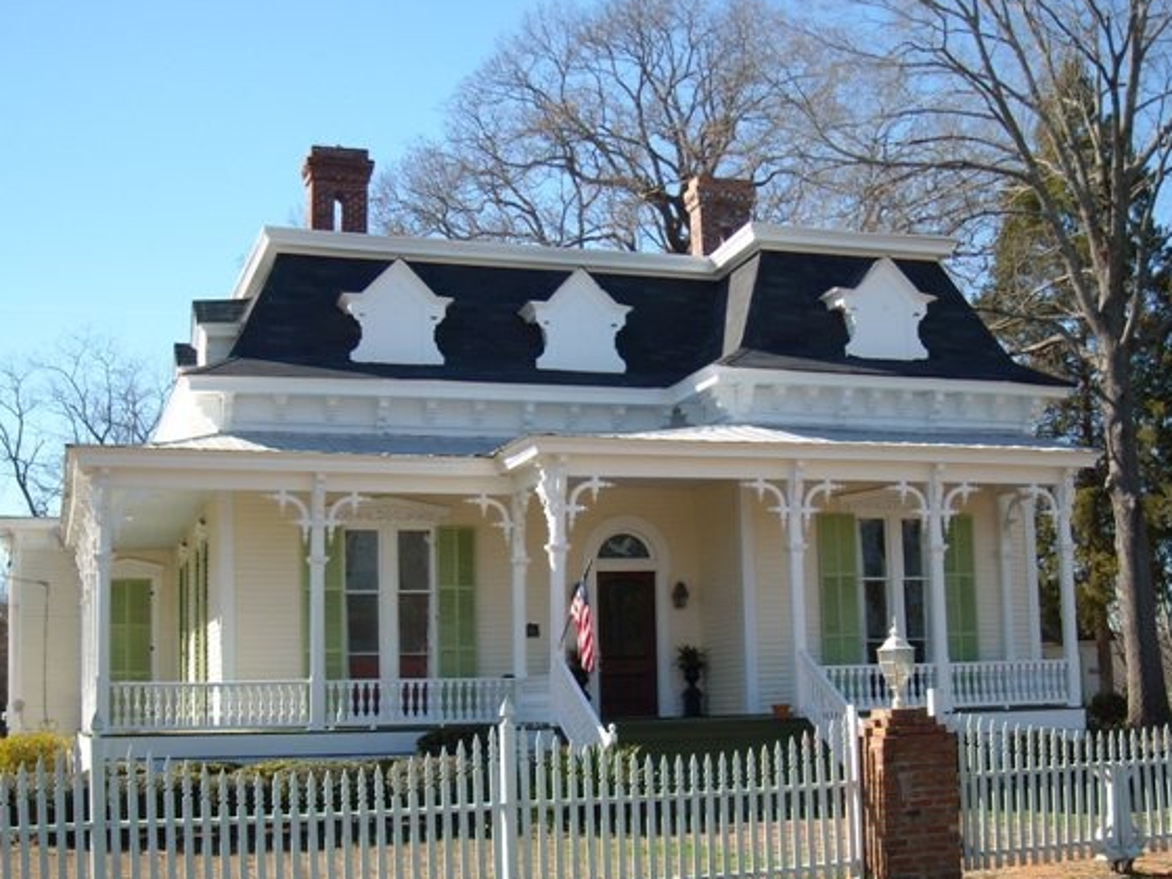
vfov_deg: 29.0
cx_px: 594
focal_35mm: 50
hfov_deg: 38.2
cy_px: 563
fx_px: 1693
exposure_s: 1/620
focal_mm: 5.7
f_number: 2.8
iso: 64
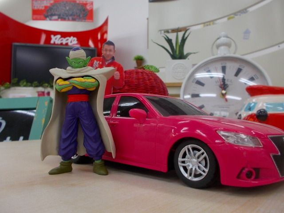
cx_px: 142
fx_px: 238
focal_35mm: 29
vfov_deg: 48.2
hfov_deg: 61.7
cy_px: 106
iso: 80
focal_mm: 4.1
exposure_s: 1/40
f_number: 3.3
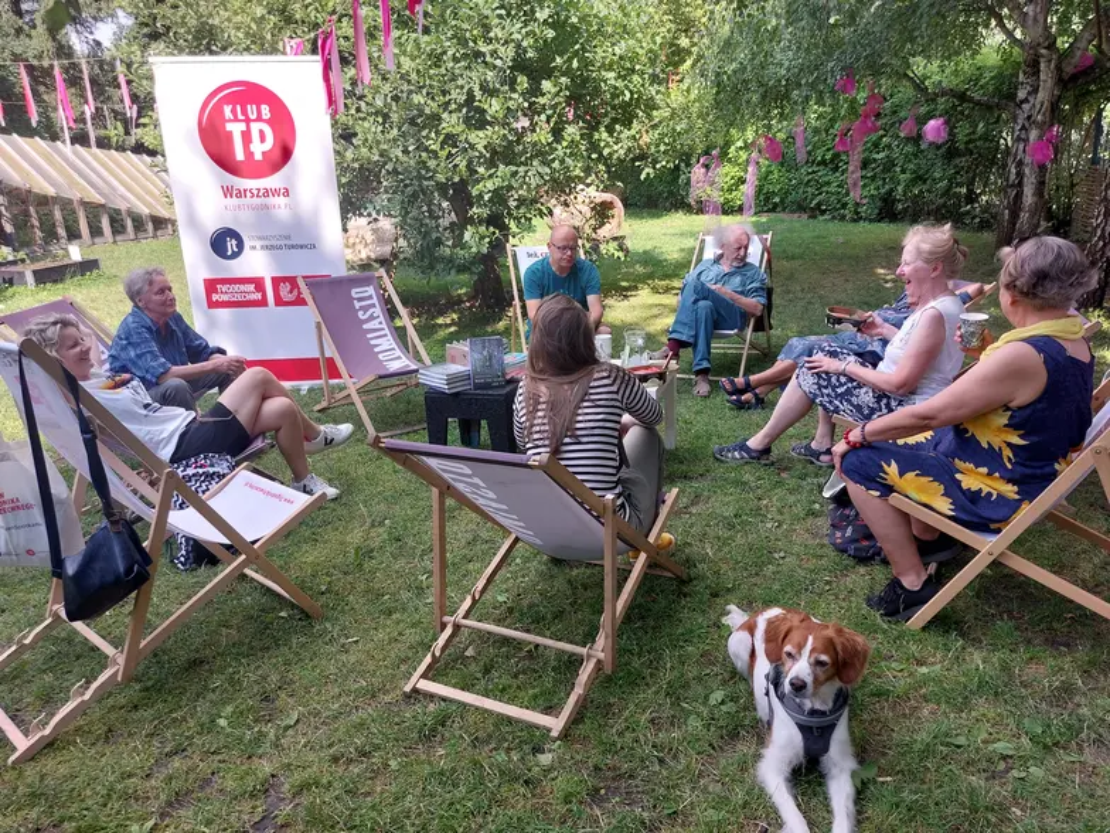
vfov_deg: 54.9
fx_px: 802
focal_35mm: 25
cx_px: 555
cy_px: 416
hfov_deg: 69.4
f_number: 1.8
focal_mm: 5.23
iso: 25
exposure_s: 1/155
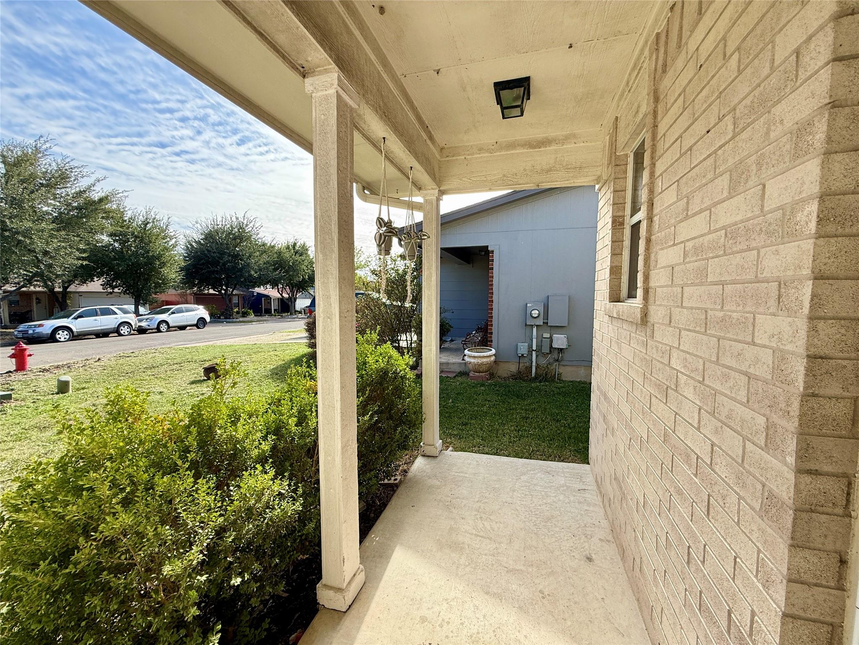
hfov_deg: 102.1
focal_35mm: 14
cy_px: 322
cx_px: 430
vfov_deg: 85.7
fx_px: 347
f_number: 2.2
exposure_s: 1/619
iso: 64
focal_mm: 2.22
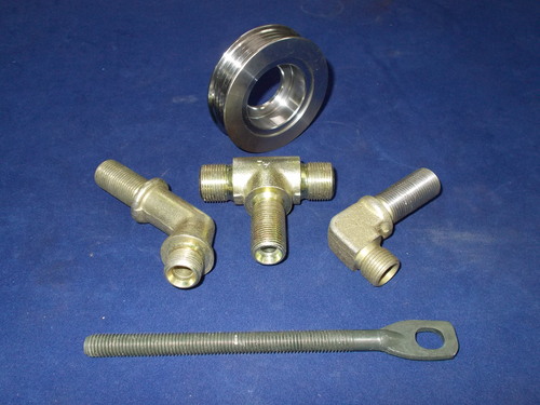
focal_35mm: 34
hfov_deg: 54.0
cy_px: 202
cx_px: 270
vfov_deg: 41.8
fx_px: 530
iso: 200
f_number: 3.6
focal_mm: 6
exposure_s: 1/25
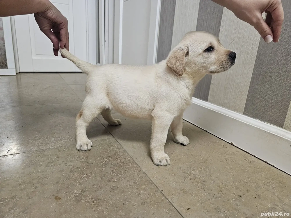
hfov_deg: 73.9
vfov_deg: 58.9
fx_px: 193
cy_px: 109
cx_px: 146
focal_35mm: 23
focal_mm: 6.3
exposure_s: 1/142
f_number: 1.7
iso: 400
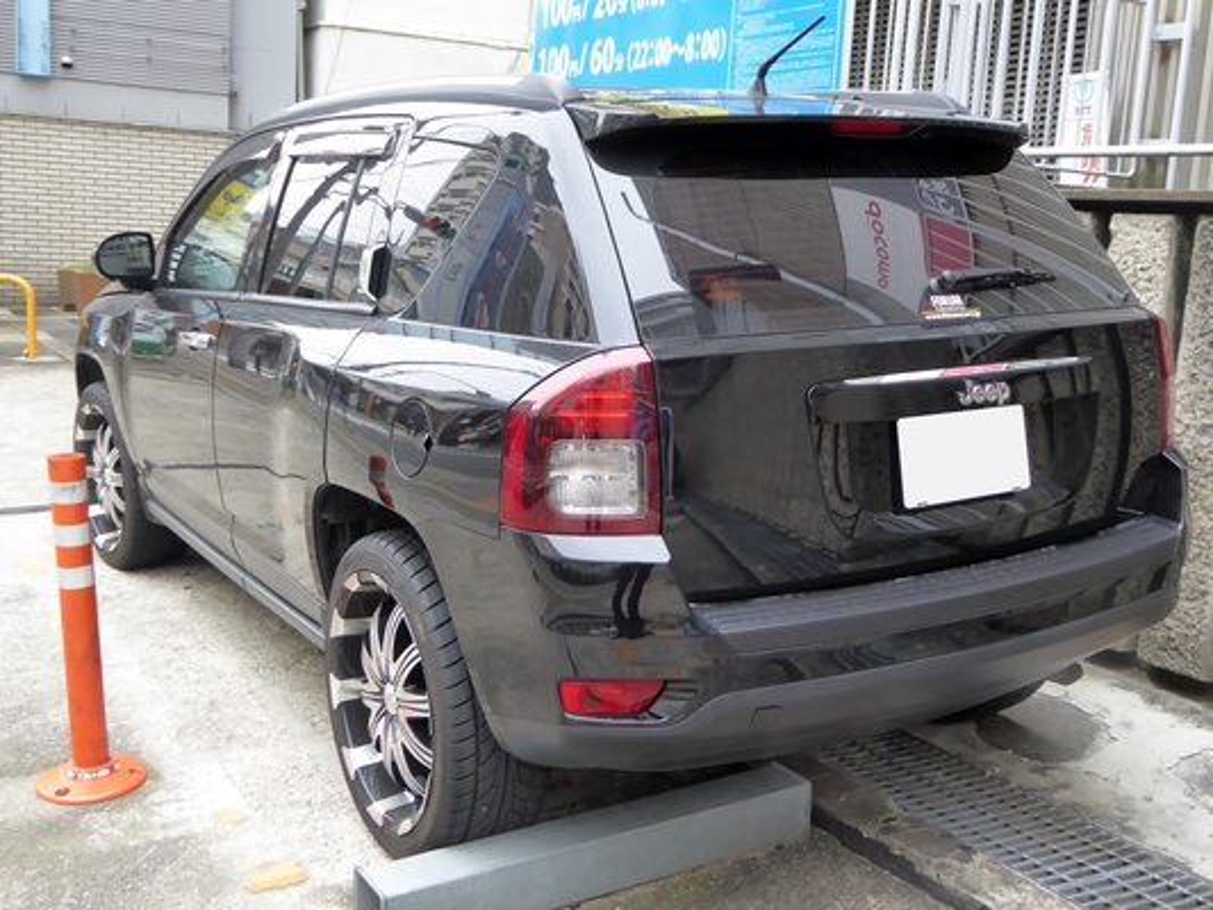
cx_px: 606
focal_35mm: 39
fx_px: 1367
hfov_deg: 47.9
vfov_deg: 36.8
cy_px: 455
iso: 400
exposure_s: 1/25
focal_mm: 6.7
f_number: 3.7
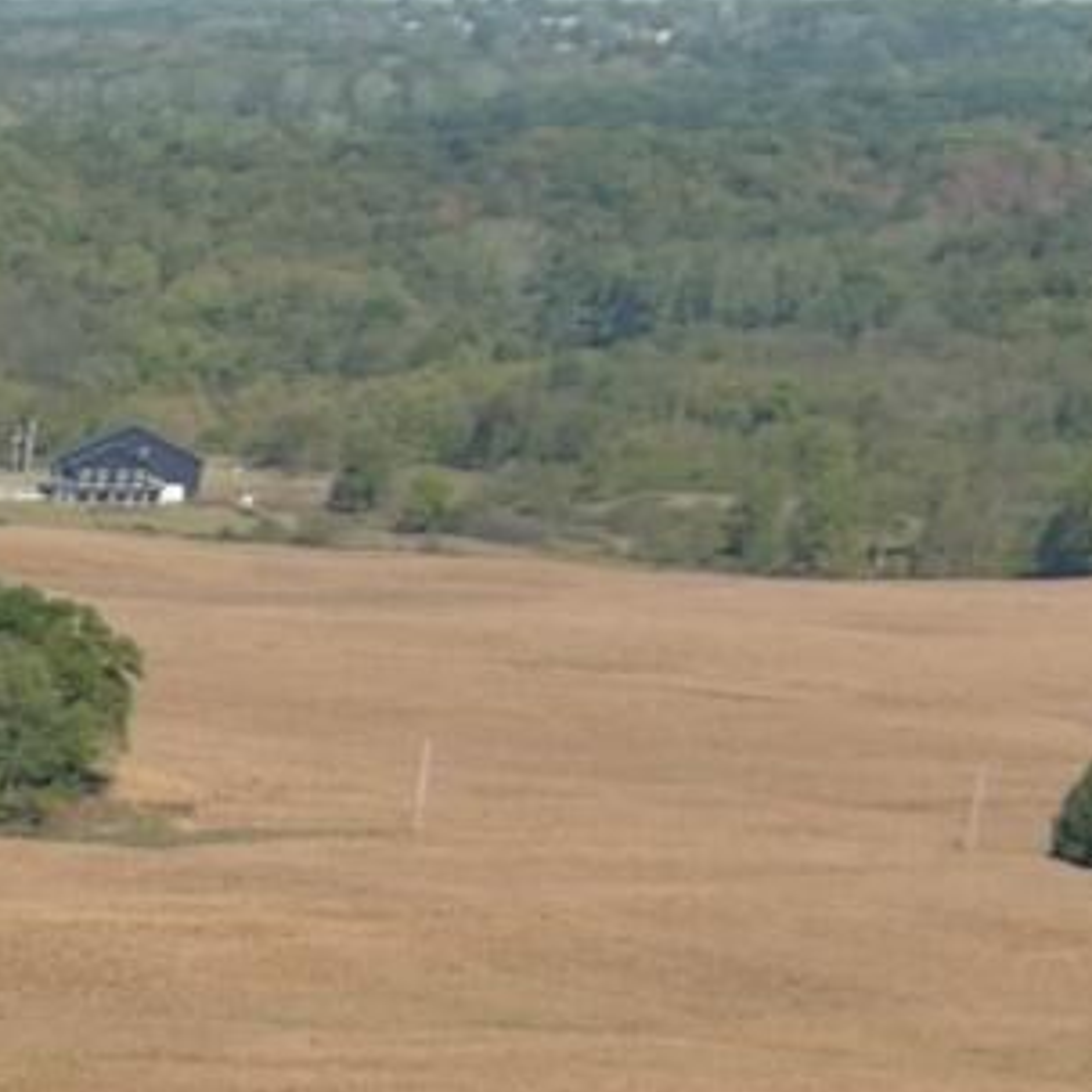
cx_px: -2991
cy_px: 2923
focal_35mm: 244
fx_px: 8708
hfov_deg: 6.2
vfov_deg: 6.7
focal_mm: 10.57
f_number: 2.8
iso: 100
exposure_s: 1/1250
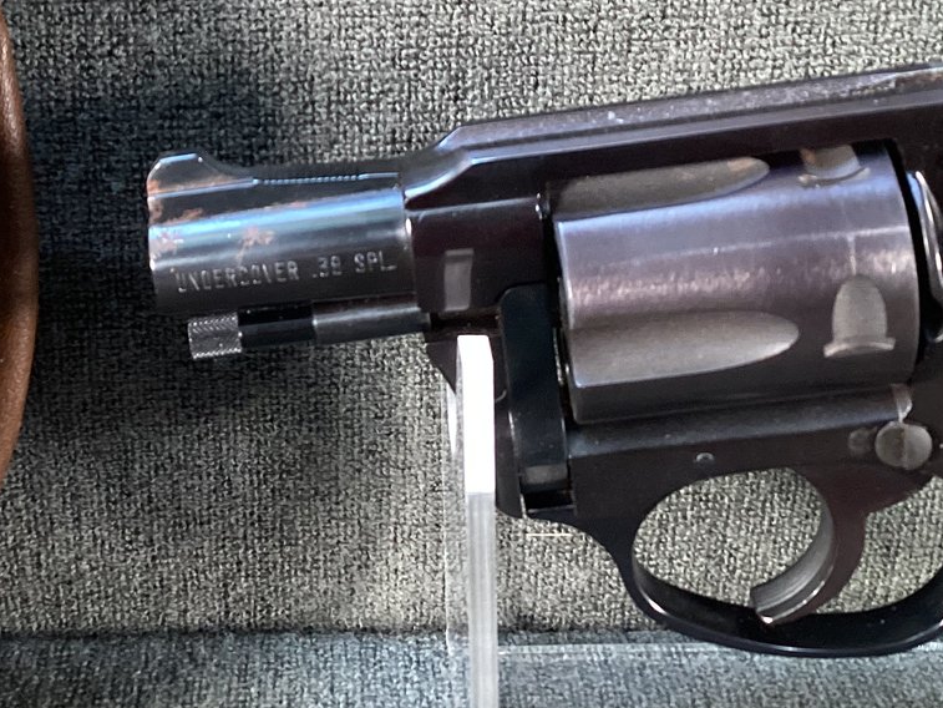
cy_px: 169
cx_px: 323
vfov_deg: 23.4
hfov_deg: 31.0
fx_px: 1689
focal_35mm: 62
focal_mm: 3.3
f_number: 2.4
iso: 200
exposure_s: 1/60
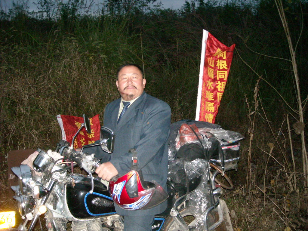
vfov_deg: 40.7
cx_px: 154
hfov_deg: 52.6
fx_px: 311
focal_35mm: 35
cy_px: 116
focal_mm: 5.7
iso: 644
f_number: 2.8
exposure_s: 1/60
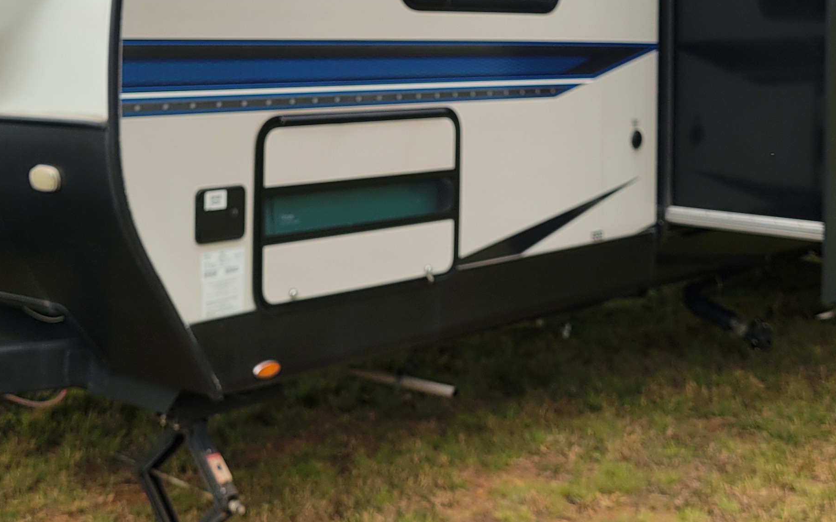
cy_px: 65
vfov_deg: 20.9
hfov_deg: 33.5
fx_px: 1390
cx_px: 401
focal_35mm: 61
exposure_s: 1/2175
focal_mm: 5.4
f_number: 1.8
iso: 40
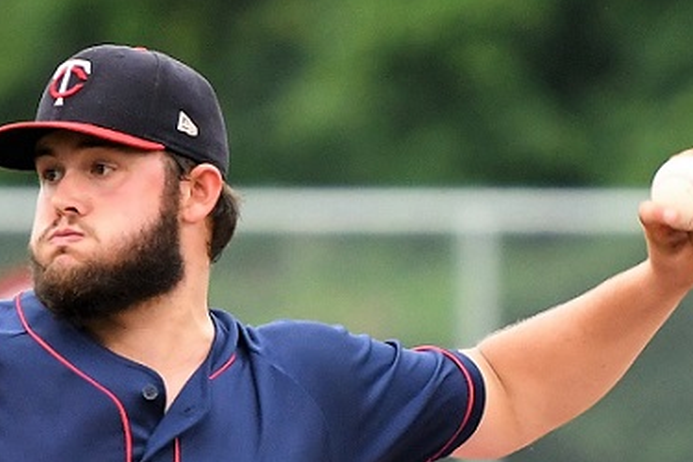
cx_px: 167
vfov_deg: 1.3
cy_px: 800
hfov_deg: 2.0
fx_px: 20134
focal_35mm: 1046
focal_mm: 200
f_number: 2.8
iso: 1400
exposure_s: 1/1600
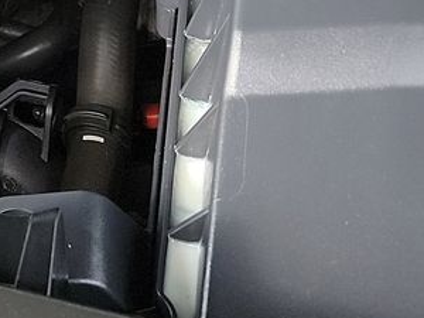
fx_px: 1568
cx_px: -263
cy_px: -418
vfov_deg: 10.2
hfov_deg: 14.1
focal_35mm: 128
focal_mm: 6.7
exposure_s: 1/59
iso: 64
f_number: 1.8
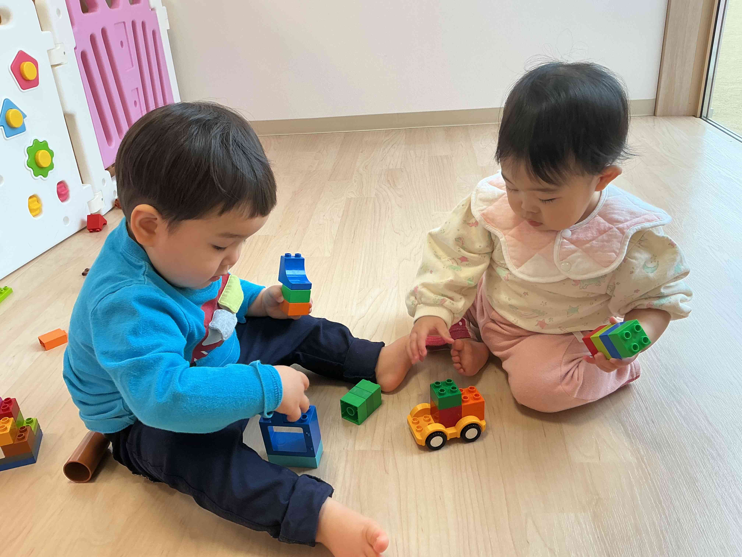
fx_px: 622
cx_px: 371
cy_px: 278
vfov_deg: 48.2
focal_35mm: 29
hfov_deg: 61.7
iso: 32
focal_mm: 3
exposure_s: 1/120
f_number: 1.8
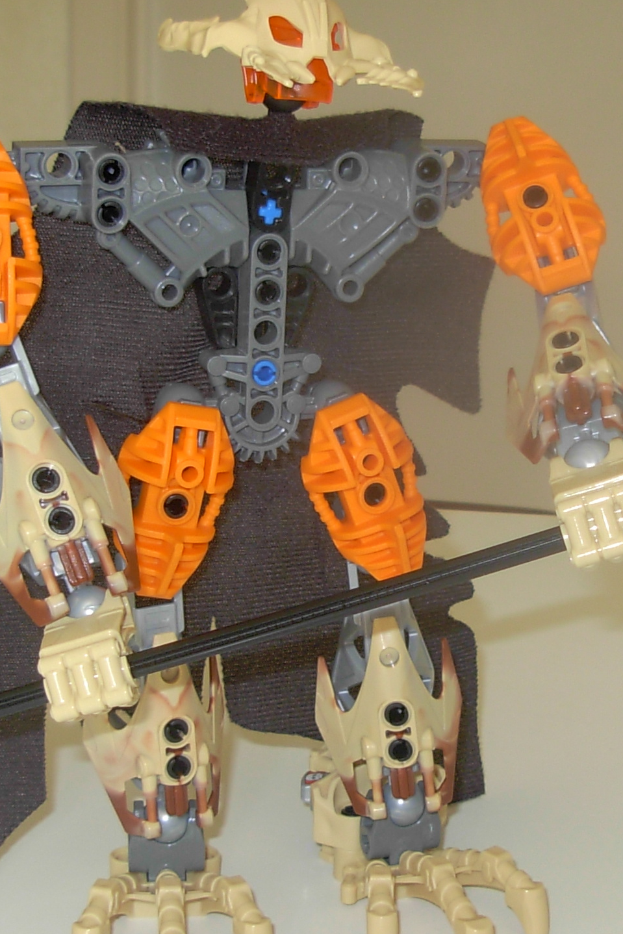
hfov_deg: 13.7
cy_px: 457
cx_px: 403
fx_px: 2595
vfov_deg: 20.4
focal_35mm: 100
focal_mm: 7.5
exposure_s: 1/47.9
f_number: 3.1
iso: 79
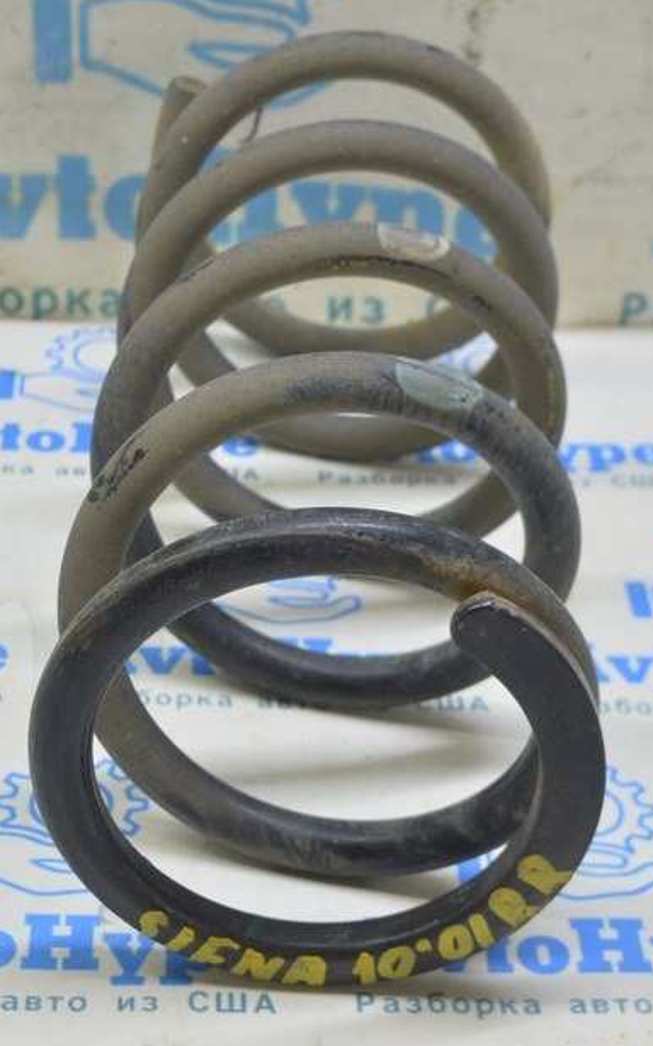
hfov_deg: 16.5
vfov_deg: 26.2
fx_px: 2247
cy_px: 535
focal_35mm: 79
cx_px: 298
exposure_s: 1/20
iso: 400
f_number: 5.6
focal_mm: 31
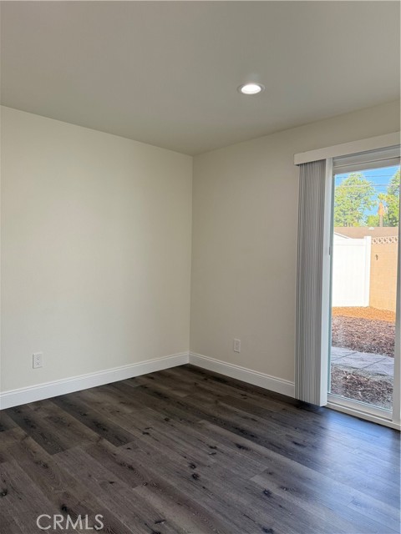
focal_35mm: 24
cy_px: 267
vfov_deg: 71.6
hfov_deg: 56.8
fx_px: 371
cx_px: 200
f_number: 1.78
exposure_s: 1/240
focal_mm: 6.76
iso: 125
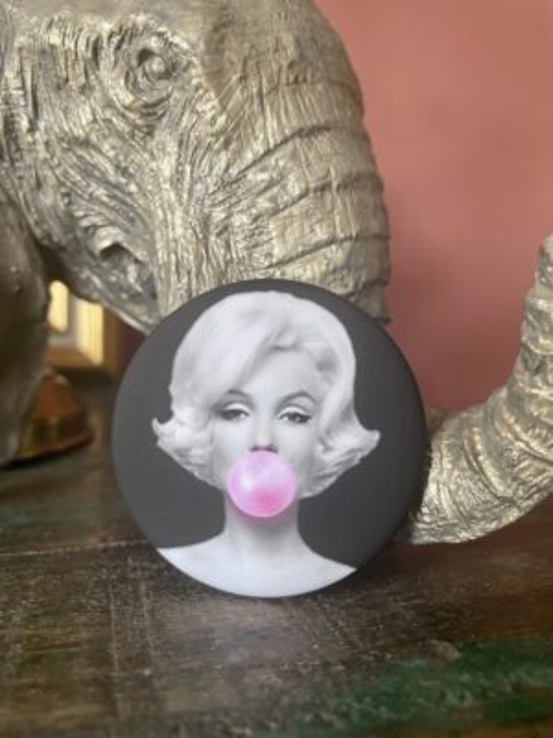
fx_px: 554
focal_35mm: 26
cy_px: 369
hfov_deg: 53.1
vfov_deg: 67.3
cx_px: 276
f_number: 1.6
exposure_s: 1/121
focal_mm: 4.2
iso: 125
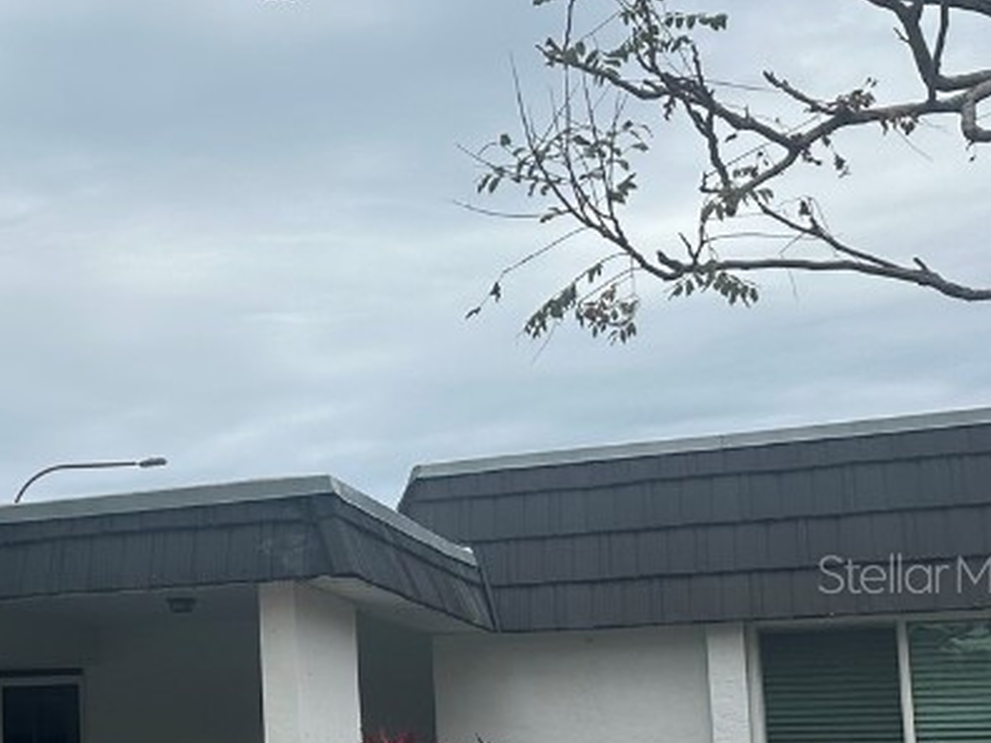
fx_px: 1775
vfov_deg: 23.4
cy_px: 573
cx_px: -228
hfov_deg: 27.2
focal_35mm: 62
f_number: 1.78
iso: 80
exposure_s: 1/3717
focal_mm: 6.86
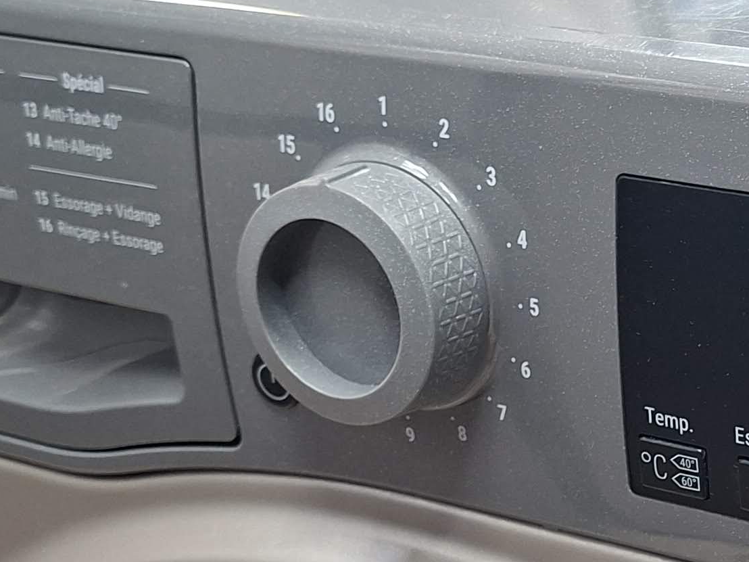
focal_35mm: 83
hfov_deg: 22.4
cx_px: 788
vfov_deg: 17.6
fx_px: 1796
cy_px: 484
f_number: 1.8
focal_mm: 5.54
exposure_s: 1/33
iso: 320
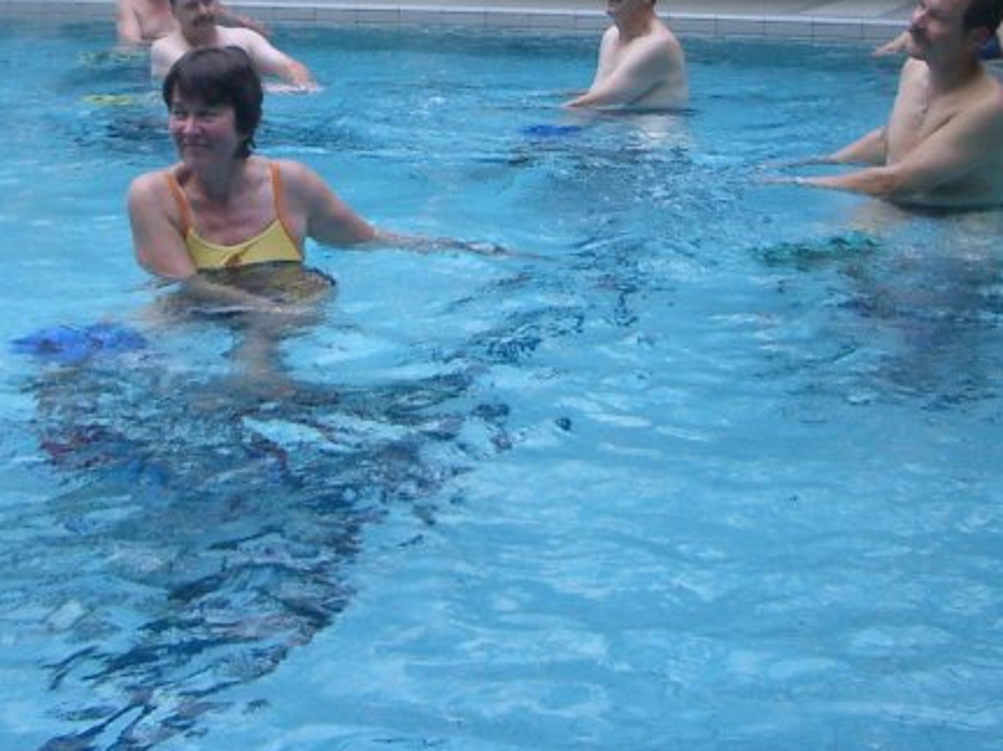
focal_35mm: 65
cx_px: 465
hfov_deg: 29.8
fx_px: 1883
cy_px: 116
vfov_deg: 22.2
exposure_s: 1/50
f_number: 2.6
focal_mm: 5.8
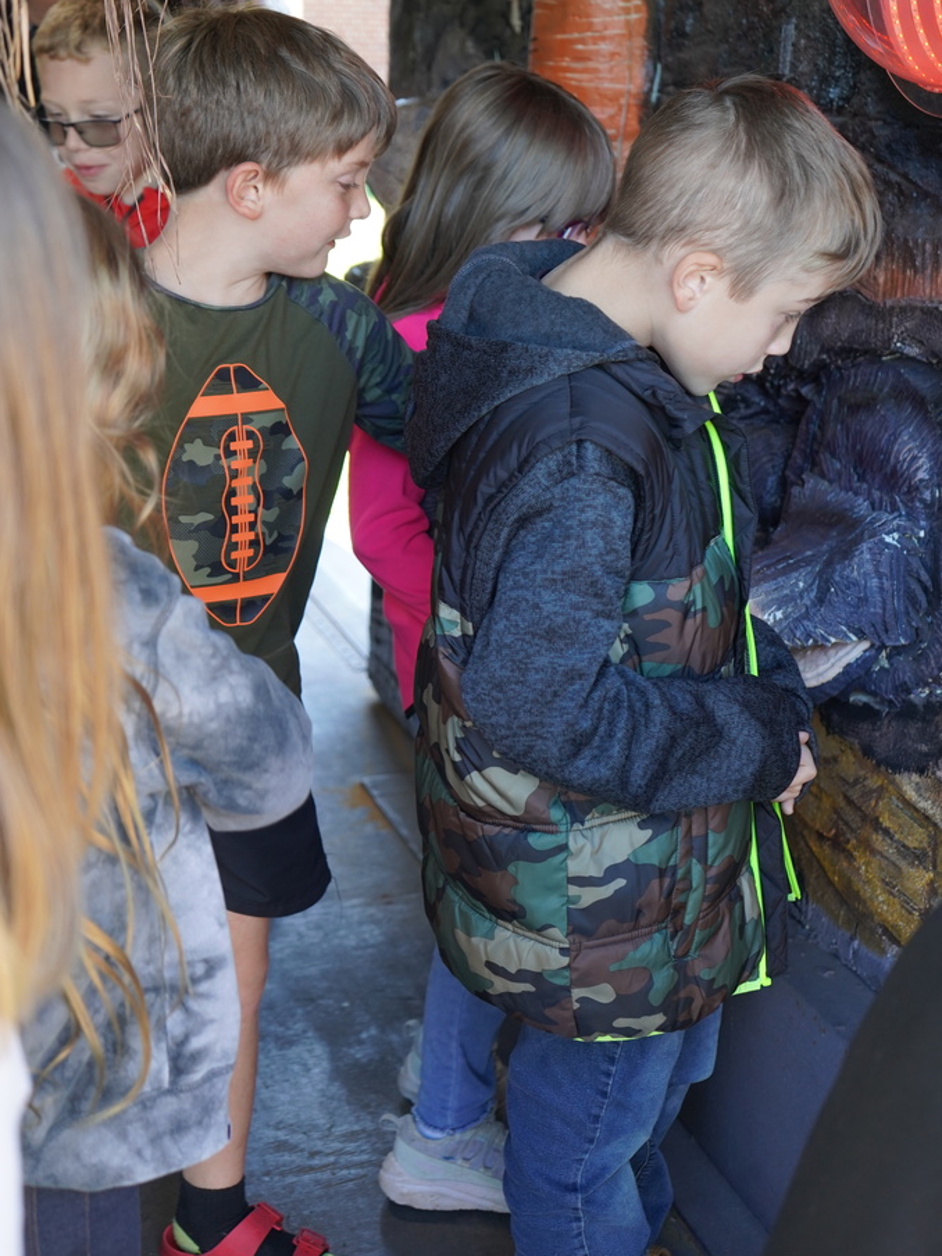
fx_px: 1778
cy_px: 565
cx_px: 469
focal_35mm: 49
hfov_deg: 29.7
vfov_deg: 38.9
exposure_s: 1/160
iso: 1000
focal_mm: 45
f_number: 4.5
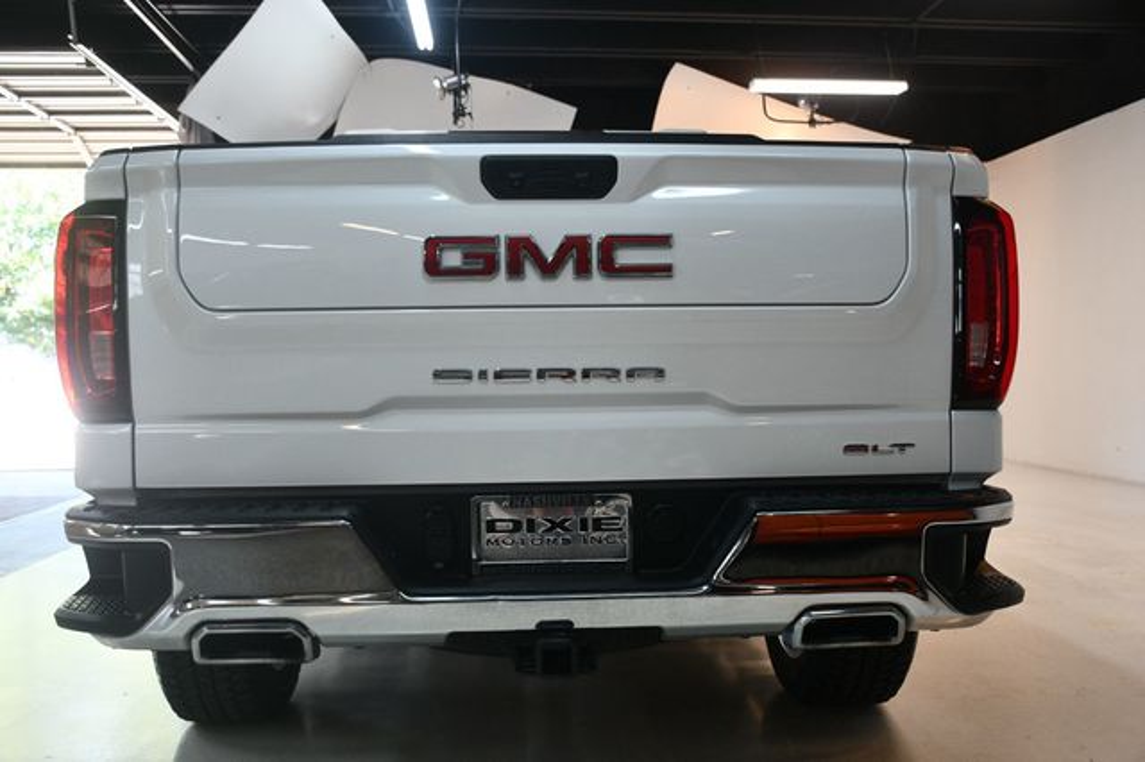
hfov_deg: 55.8
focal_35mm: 34
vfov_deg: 38.8
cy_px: 381
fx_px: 1081
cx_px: 572
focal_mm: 23
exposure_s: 1/125
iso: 800
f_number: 3.8
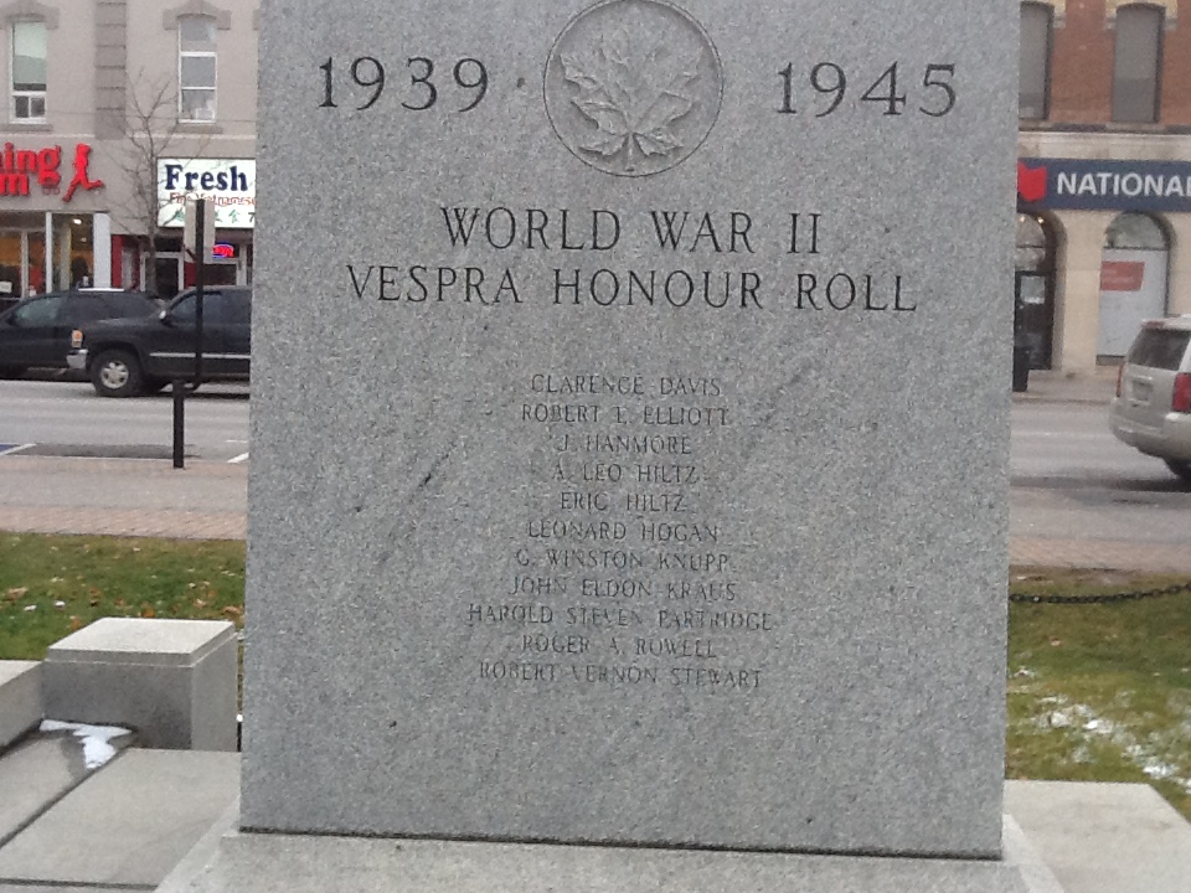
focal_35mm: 44
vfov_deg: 32.9
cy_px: 446
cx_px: 596
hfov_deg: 42.9
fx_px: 1514
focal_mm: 2.03
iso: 50
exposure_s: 1/120
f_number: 2.4
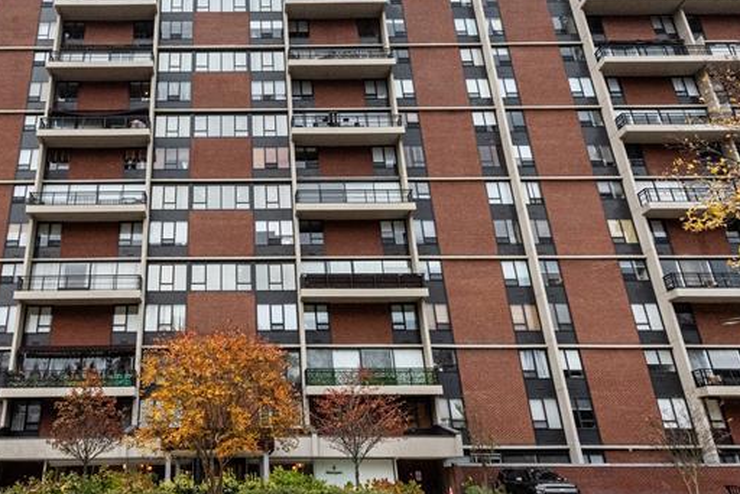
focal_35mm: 32
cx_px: 223
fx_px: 658
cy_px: 158
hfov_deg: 56.9
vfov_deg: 40.6
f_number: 16
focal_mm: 16
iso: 1250
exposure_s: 1/160
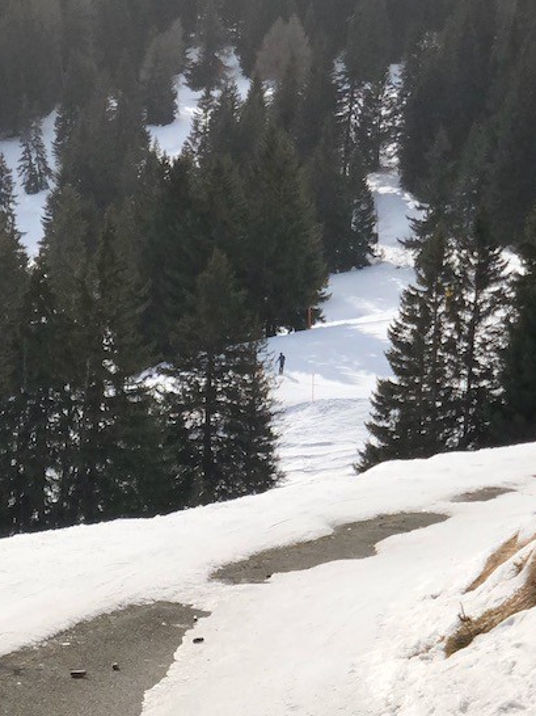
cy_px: 653
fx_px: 2521
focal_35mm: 122
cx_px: 156
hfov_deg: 12.1
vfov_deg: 15.9
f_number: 2.4
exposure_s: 1/4878
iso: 32
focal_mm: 6
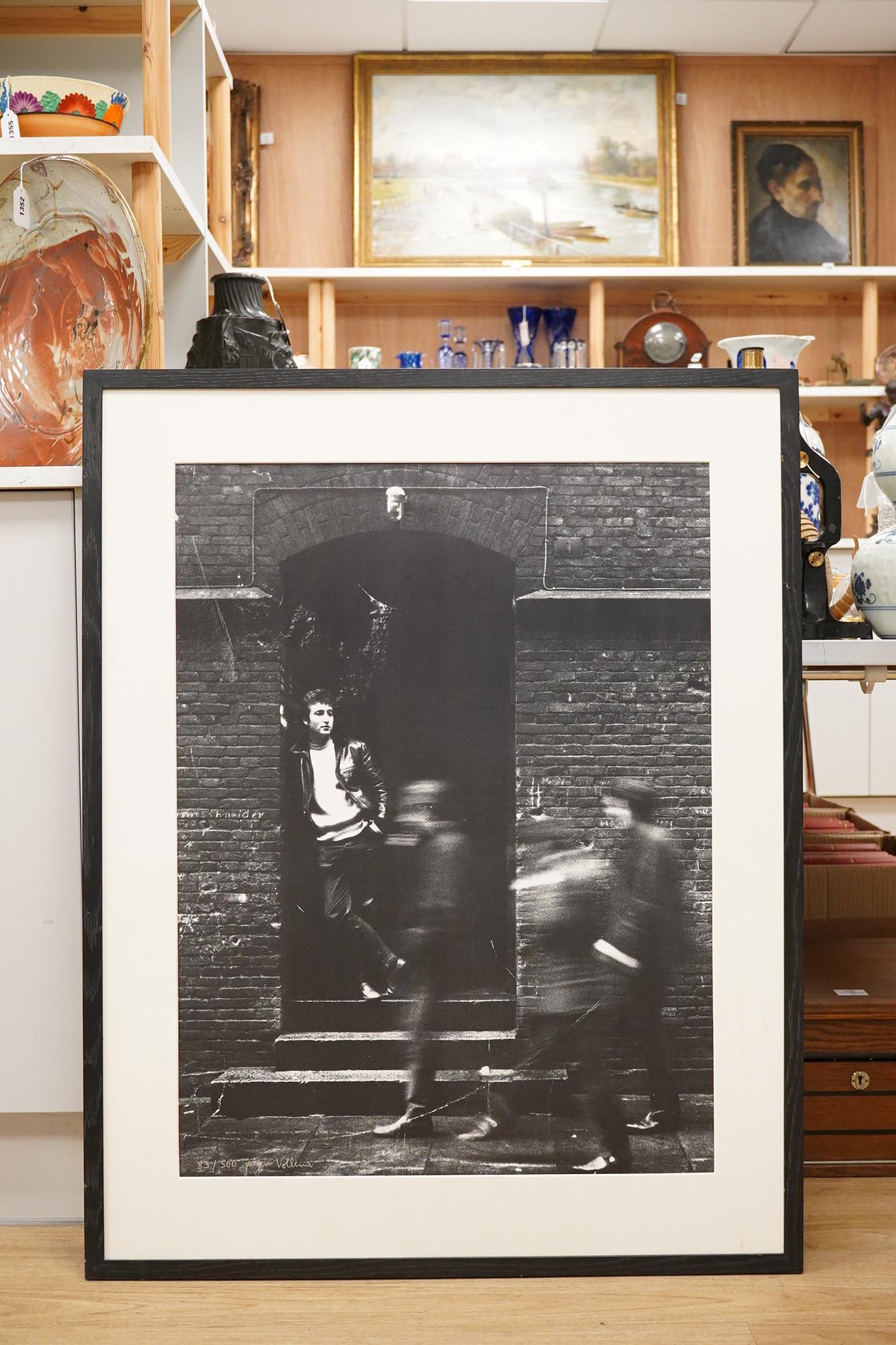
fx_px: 1680
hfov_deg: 29.9
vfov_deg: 43.6
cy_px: 672
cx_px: 448
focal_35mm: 45
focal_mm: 30
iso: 2500
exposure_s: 1/125
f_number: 8
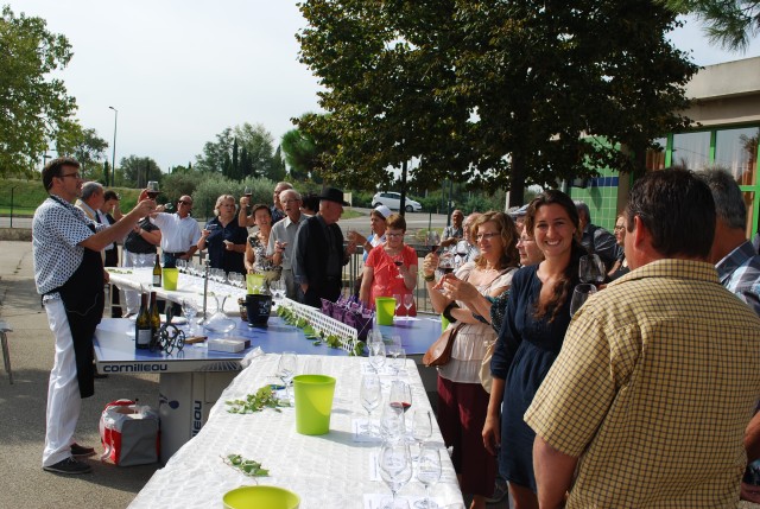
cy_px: 254
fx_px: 761
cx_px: 380
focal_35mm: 36
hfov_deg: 53.1
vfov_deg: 37.0
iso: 100
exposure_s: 1/200
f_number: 7.1
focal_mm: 24
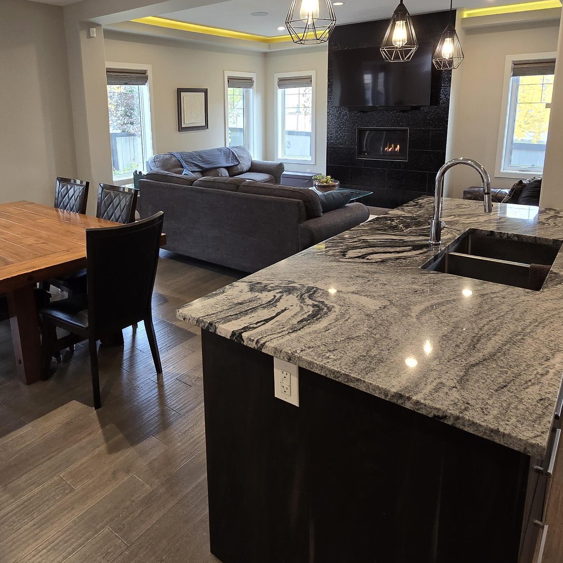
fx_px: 423
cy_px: 203
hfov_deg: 67.0
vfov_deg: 66.0
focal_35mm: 23
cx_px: 244
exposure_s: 1/60
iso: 160
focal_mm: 2.2
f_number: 2.2
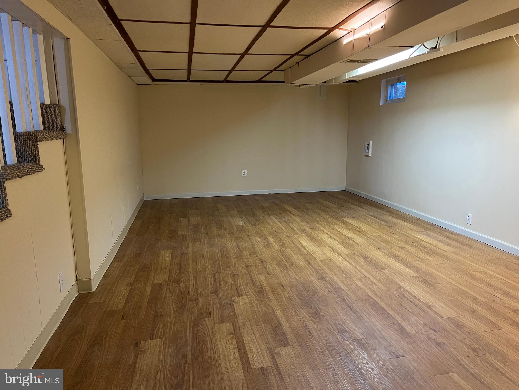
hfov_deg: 67.3
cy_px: 195
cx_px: 260
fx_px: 390
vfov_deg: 53.1
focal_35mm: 26
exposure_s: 1/60
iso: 250
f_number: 1.5
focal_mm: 5.7
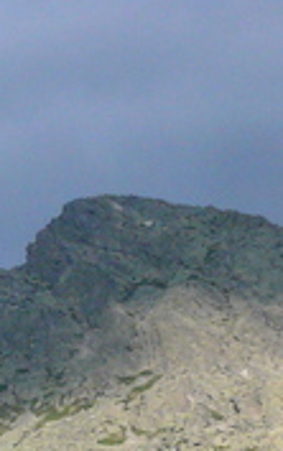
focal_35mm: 301
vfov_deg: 7.0
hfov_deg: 4.3
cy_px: 301
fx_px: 3705
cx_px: -410
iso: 100
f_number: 4.1
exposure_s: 1/800
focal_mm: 10.3
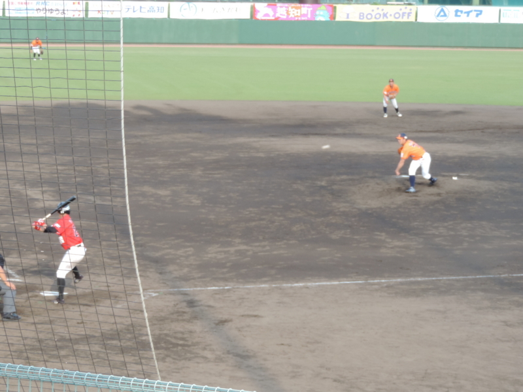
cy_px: 196
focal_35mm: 135
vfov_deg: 11.0
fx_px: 2040
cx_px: 262
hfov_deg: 14.6
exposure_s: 1/125
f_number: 4.3
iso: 110
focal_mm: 24
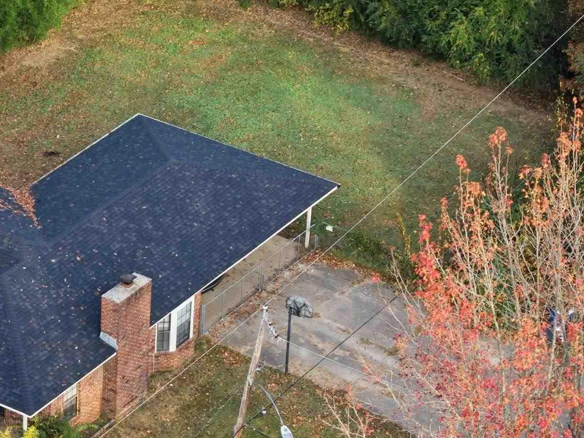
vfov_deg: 8.9
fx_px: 2818
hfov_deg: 11.7
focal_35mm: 167
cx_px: 38
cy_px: 314
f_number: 2.8
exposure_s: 1/200
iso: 100
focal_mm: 19.4
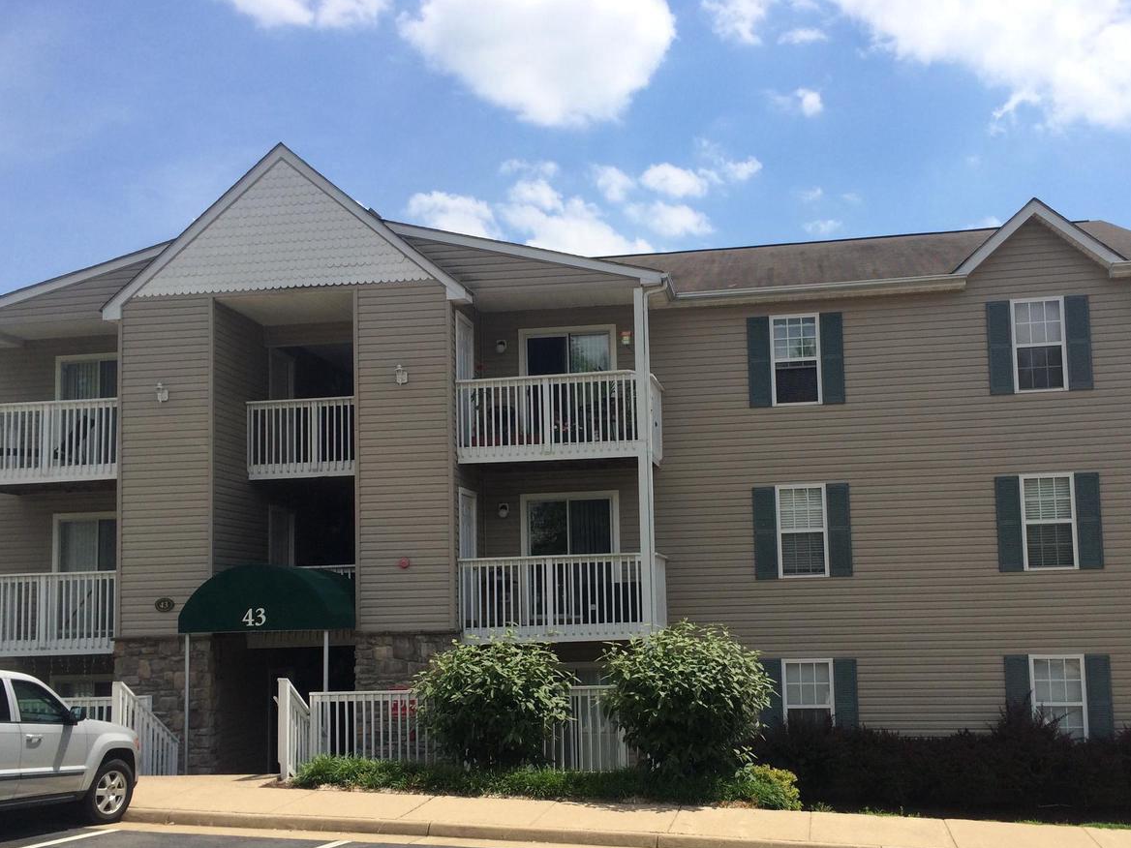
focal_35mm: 37
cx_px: 634
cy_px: 506
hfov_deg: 50.0
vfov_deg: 38.5
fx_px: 1209
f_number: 2.2
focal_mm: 4.12
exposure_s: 1/2564
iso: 40
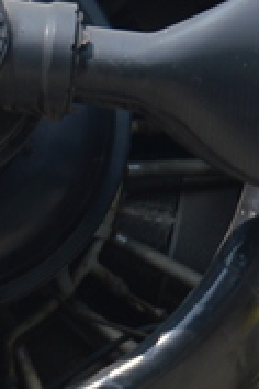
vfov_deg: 3.6
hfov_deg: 2.5
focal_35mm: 558
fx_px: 6025
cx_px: -176
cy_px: 1160
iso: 100
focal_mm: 55
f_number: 8
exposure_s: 1/250
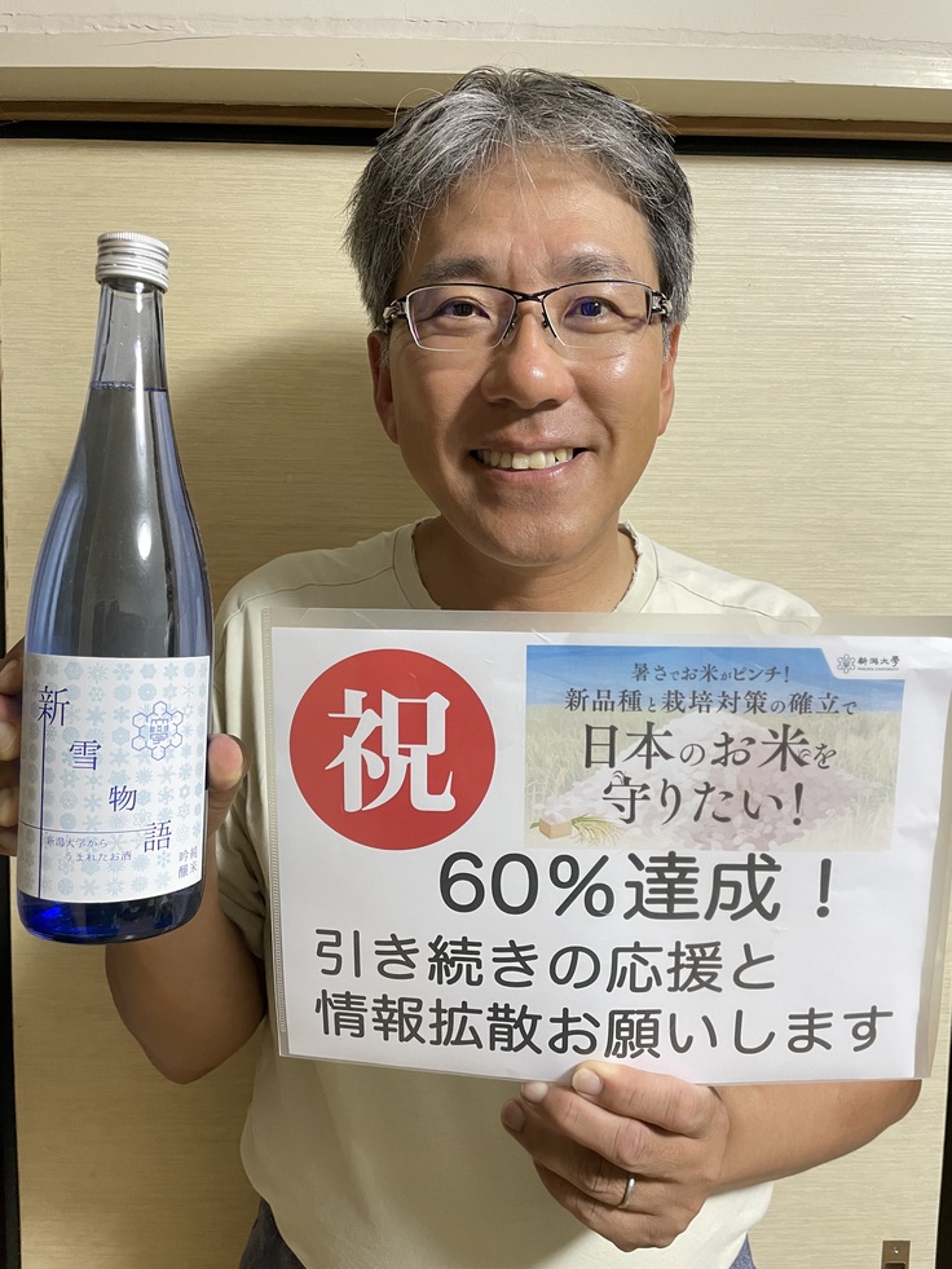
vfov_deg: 67.3
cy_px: 634
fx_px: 953
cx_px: 476
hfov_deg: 53.1
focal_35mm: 26
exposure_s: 1/50
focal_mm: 4.2
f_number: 1.6
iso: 250
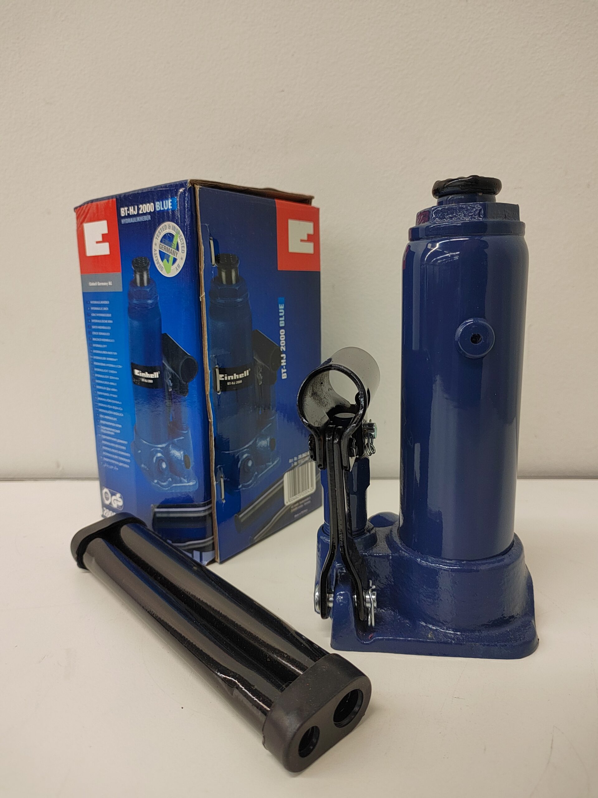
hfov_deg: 58.9
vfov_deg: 73.9
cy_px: 399
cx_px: 299
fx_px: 530
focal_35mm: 23
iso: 1397
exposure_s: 1/100
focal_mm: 5.52
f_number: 1.9
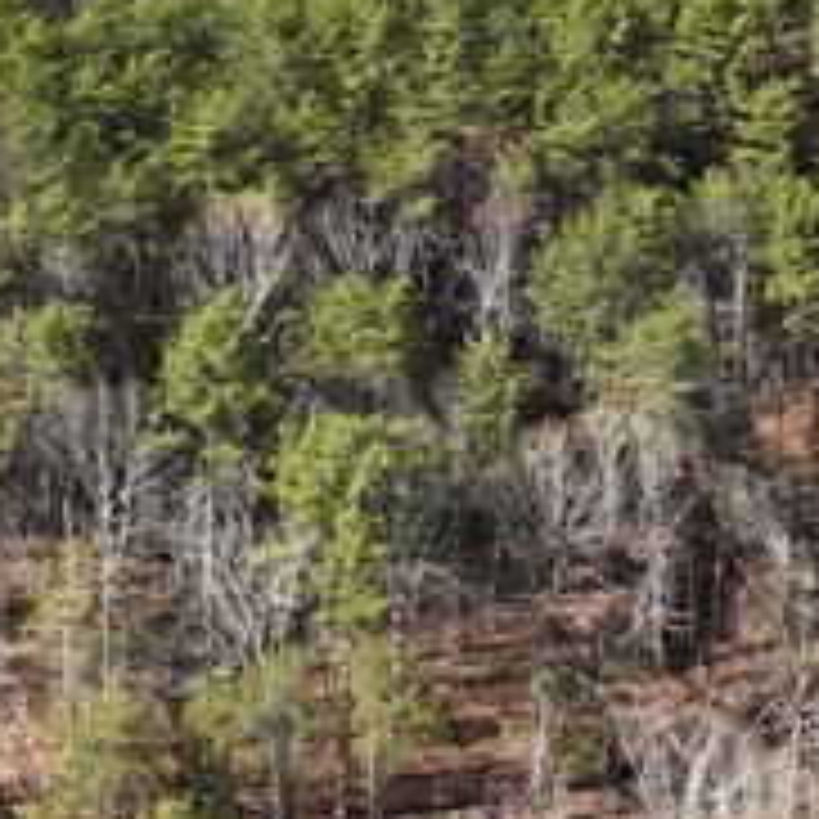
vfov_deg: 13.8
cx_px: 243
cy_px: -380
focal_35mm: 119
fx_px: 3185
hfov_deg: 14.6
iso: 150
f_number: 2.8
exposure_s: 1/200
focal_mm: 12.29
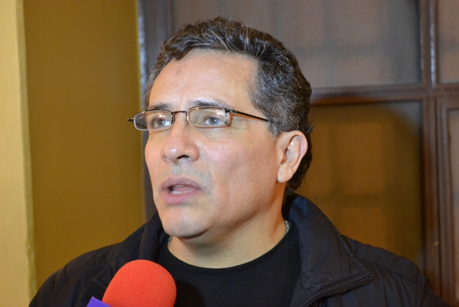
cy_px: 154
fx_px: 956
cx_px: 230
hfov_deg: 27.0
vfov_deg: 18.2
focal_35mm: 75
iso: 2500
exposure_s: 1/15
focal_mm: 50
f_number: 5.6
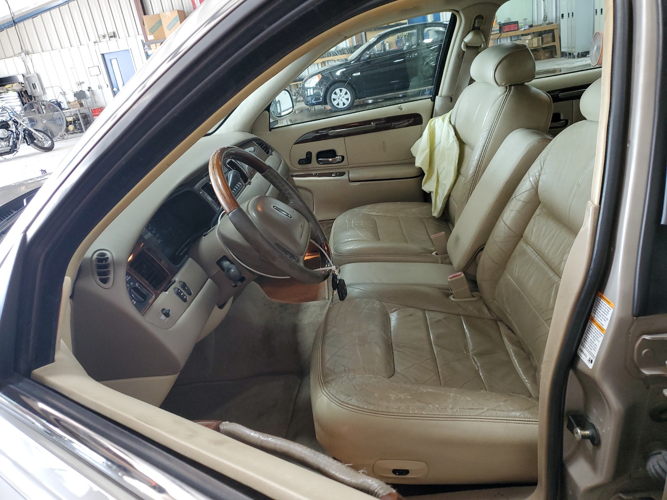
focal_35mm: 26
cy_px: 250
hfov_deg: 67.3
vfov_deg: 53.1
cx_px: 334
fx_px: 501
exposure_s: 1/60.2
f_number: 1.5
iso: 121
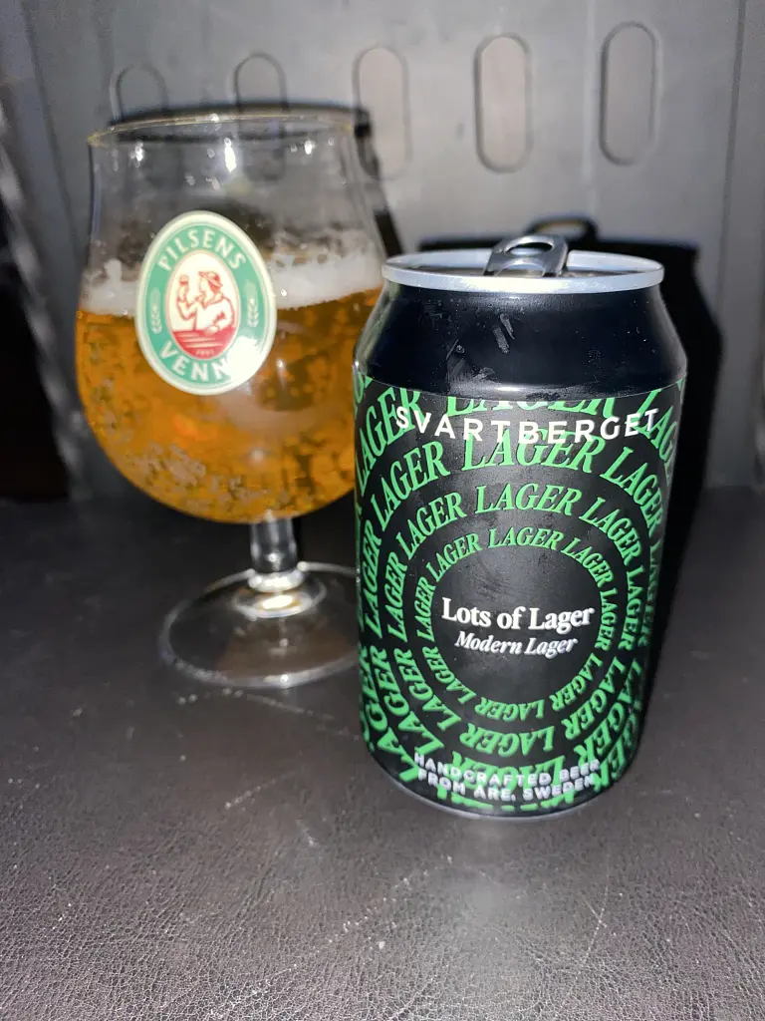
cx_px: 382
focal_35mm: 25
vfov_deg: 69.4
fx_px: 737
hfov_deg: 54.9
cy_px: 510
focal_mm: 4.25
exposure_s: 1/40
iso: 40
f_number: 1.8
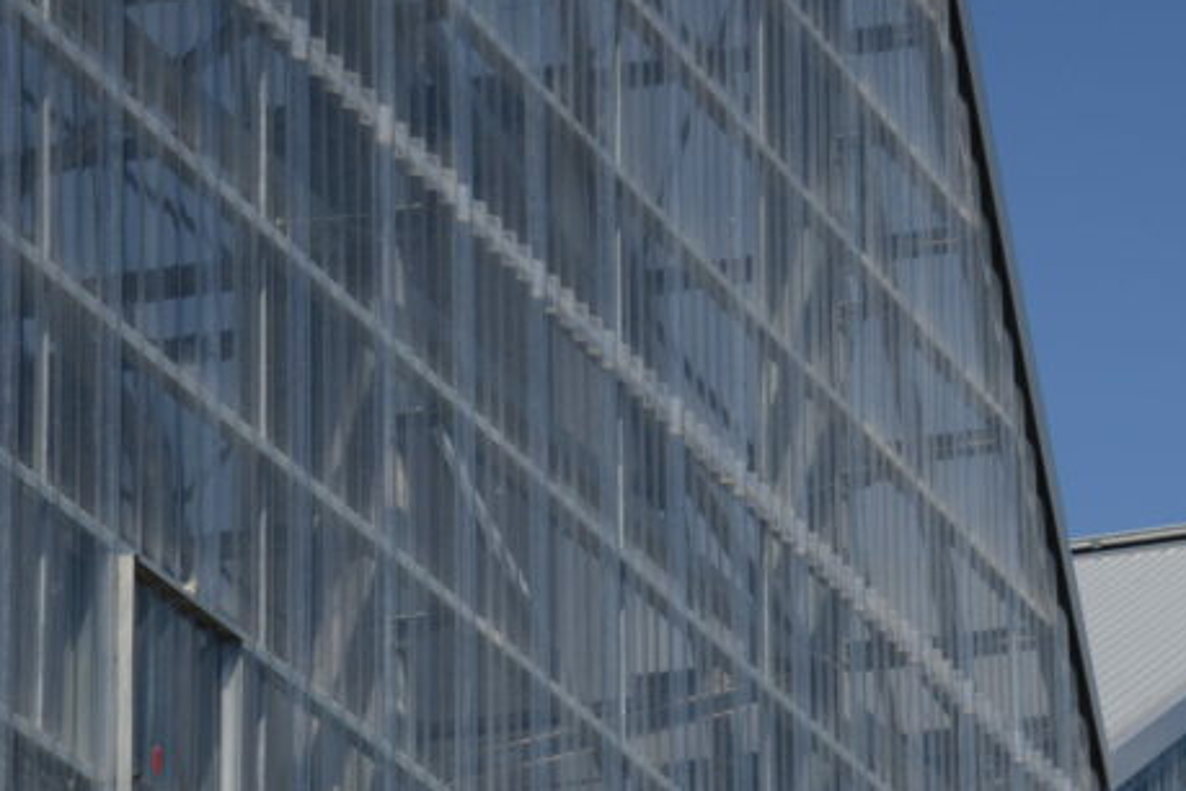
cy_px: 845
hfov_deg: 9.9
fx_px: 6819
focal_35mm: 207
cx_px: 1057
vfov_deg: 6.6
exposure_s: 1/800
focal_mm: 62
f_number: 6.3
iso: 100
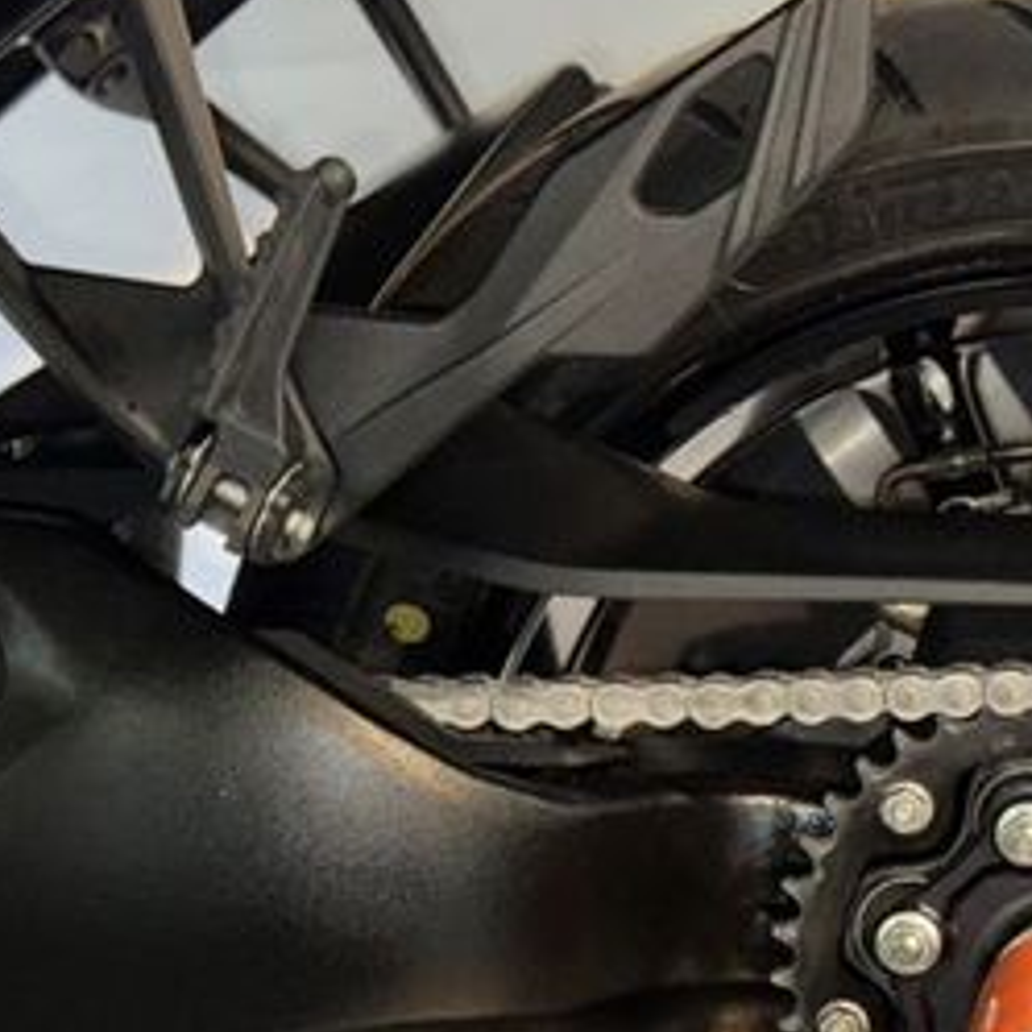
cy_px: 866
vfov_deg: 15.8
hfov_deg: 15.7
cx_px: 1036
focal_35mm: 109
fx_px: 3676
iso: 80
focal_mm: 6.86
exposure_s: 1/17
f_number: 1.78
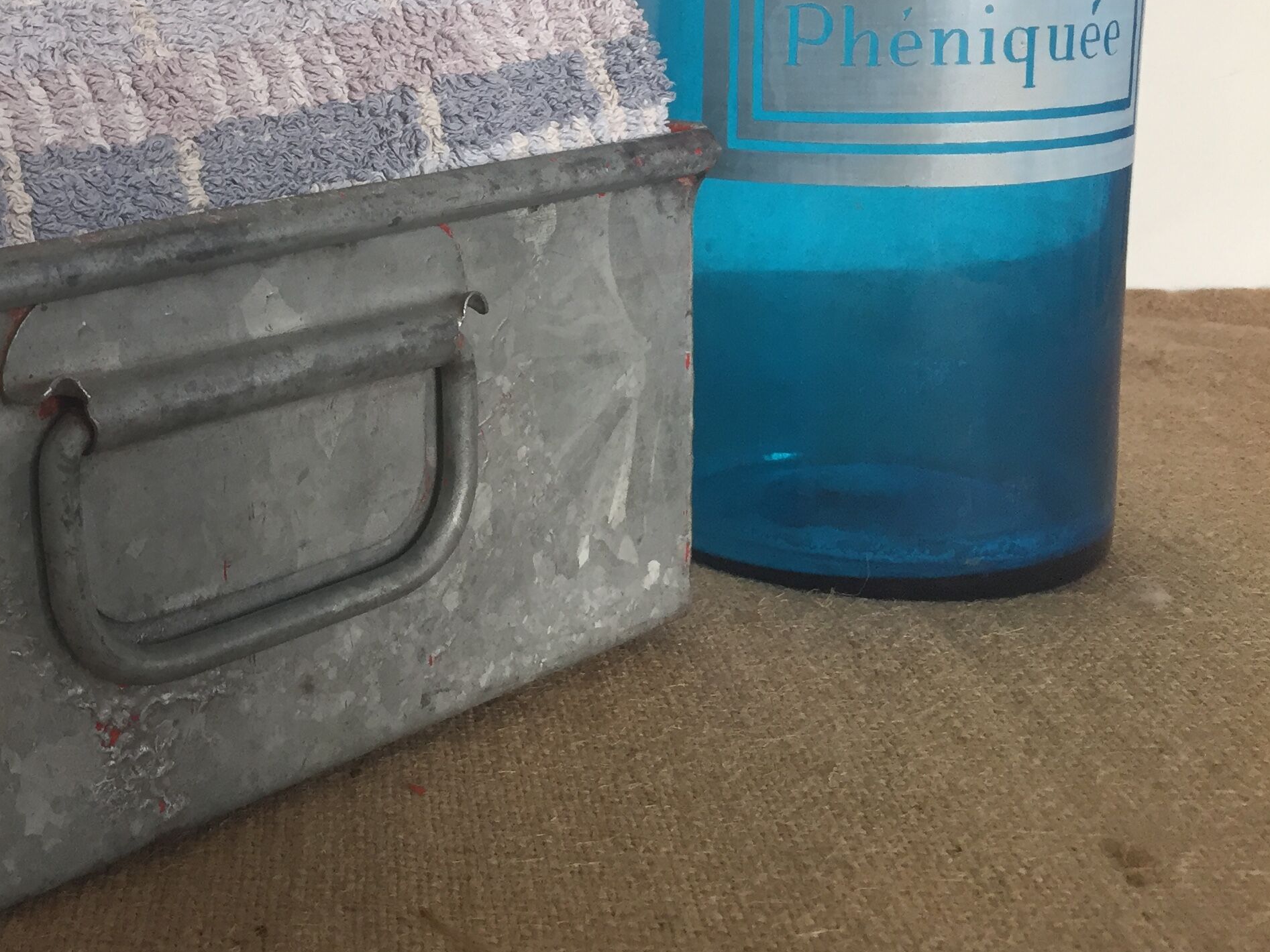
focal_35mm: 50
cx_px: 182
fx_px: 1835
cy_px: 215
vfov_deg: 28.6
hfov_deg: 36.3
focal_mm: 4.15
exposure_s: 1/33
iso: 32
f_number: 2.2
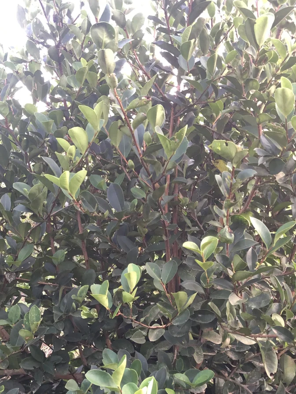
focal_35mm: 45
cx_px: 132
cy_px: 266
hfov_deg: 32.2
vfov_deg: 41.5
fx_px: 513
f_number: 1.8
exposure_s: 1/30
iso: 32
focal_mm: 3.99
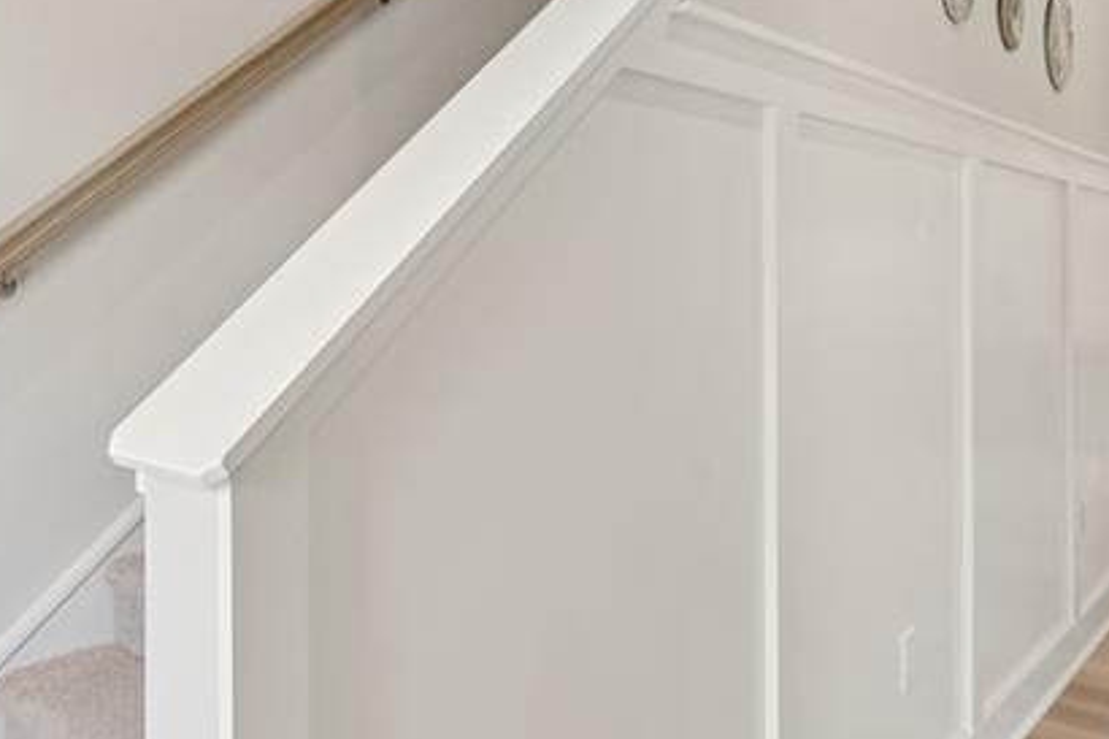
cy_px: 254
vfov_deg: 43.1
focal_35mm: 30
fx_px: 924
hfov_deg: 59.4
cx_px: 308
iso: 125
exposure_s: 1/15
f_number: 8
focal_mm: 12
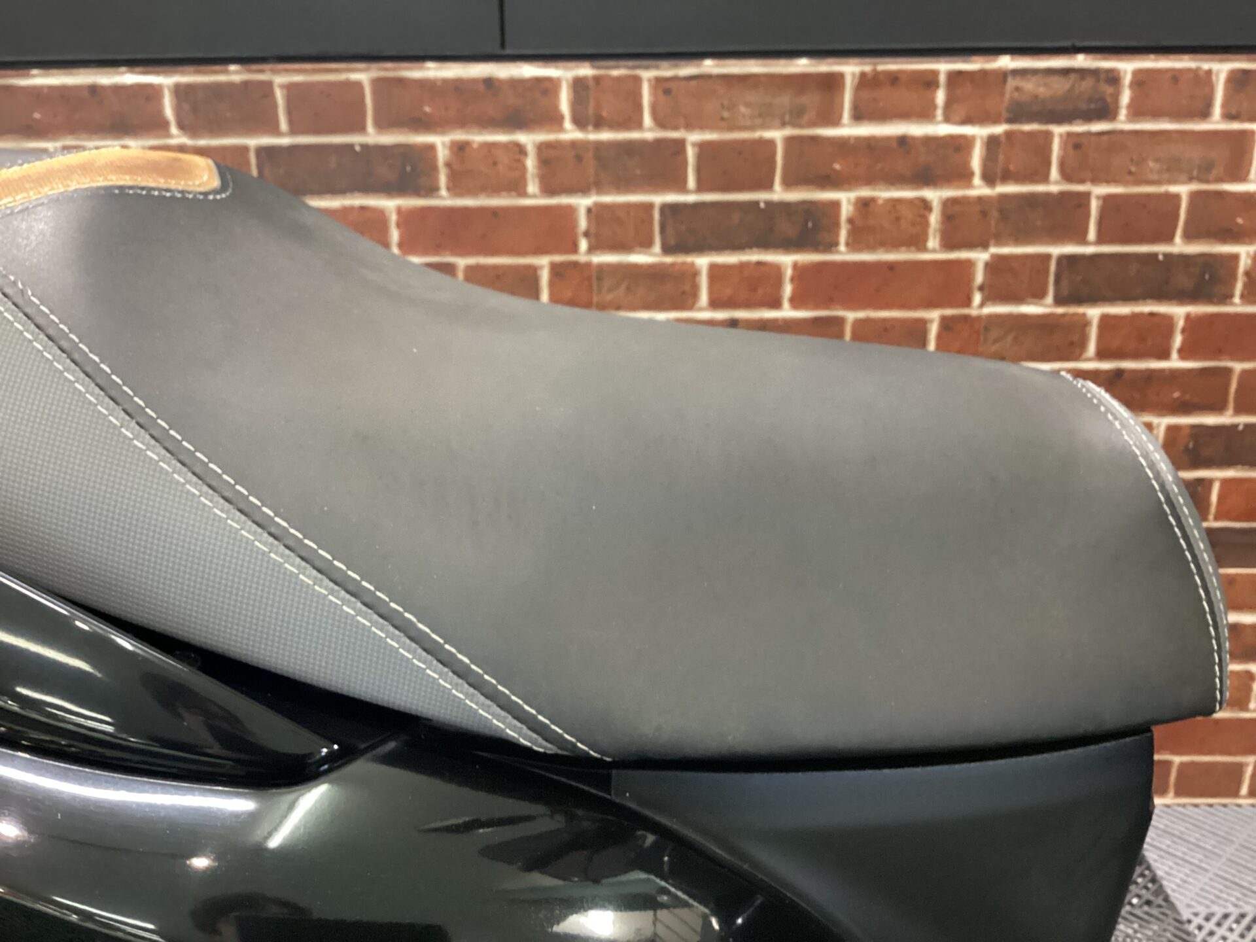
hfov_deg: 58.4
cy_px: 471
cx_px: 628
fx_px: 1125
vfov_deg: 45.4
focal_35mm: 31
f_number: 2.4
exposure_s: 1/40
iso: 400
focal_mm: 3.3
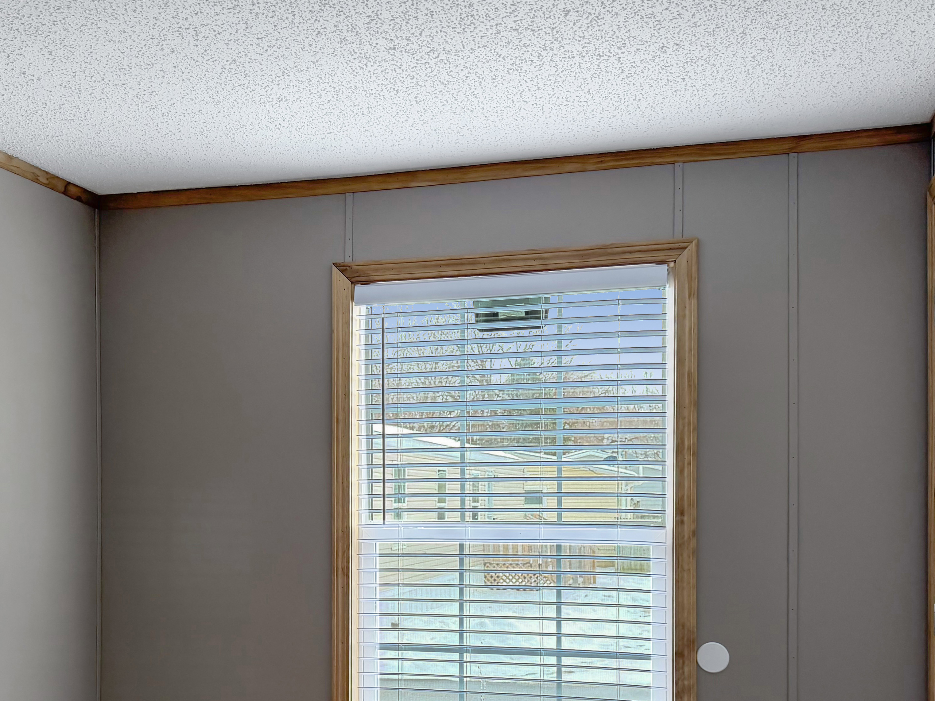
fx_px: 1216
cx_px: 305
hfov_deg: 41.5
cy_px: 606
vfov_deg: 31.0
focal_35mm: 45
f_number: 1.78
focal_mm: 6.76
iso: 125
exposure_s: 1/209
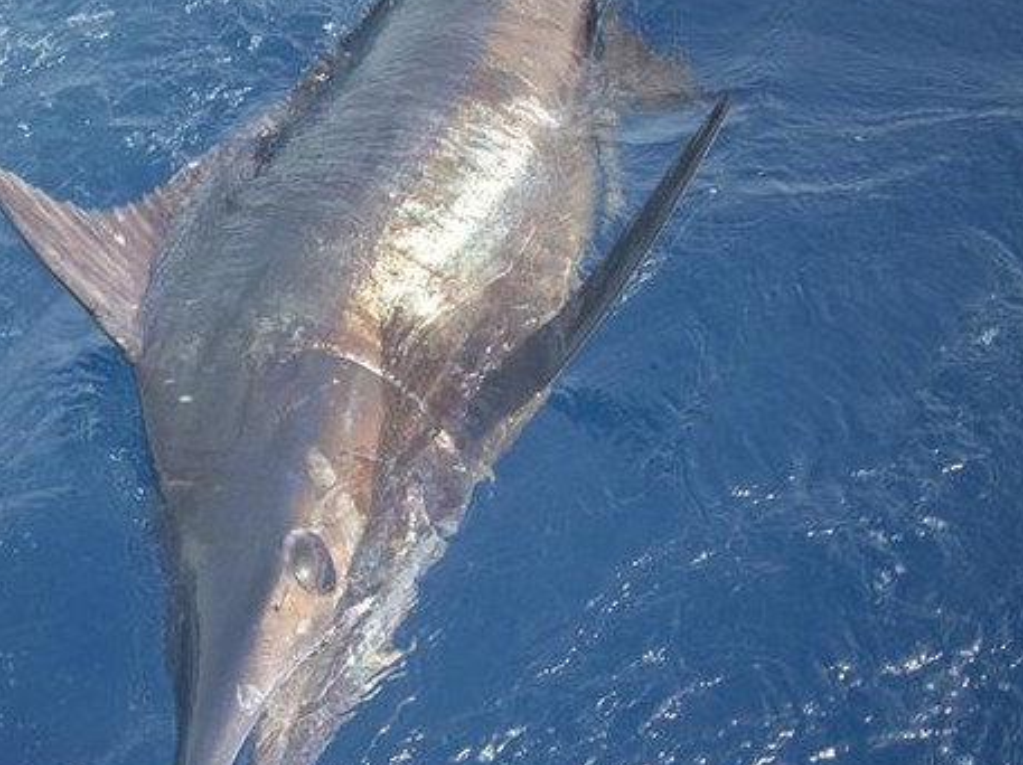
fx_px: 1506
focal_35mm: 51
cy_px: 465
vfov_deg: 28.4
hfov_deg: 37.3
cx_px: 381
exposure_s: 1/273
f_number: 2.8
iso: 64
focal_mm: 6.2
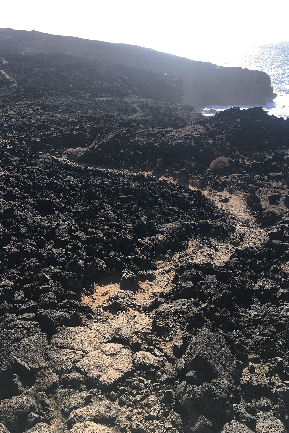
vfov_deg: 60.3
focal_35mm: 31
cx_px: 126
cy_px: 222
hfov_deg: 42.3
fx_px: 373
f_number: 2.2
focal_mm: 4.15
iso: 25
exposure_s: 1/1068
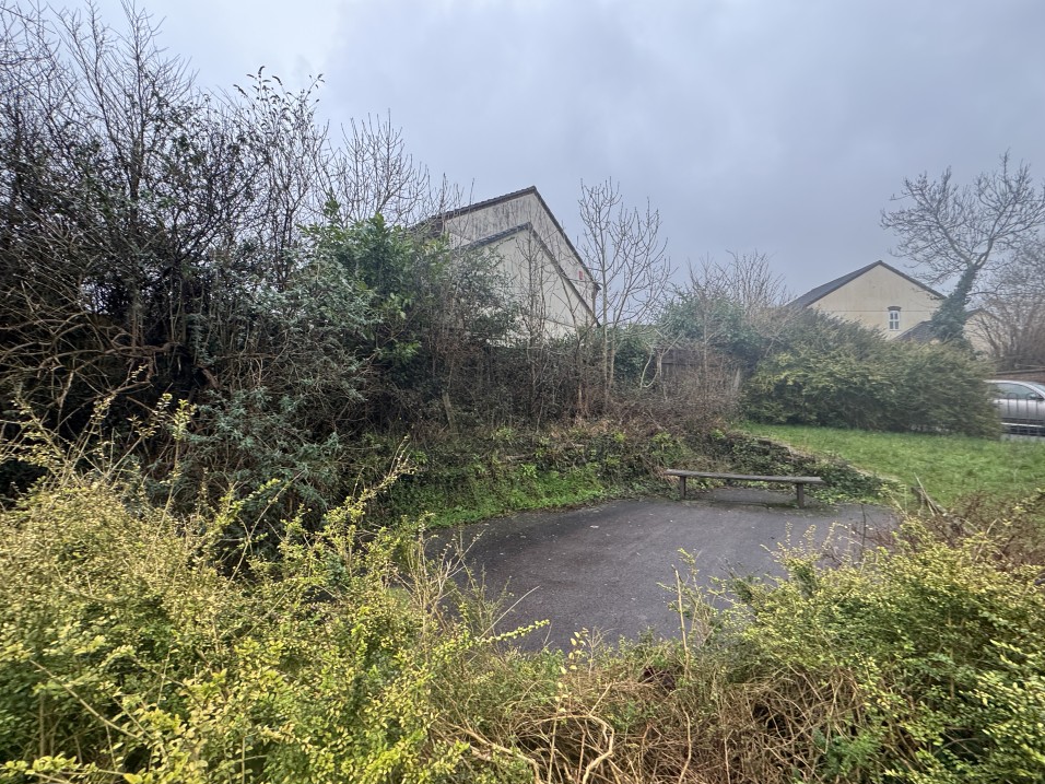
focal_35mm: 15
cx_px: 506
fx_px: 453
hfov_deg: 98.1
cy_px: 402
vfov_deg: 81.7
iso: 64
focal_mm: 2.22
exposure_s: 1/99
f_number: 2.2
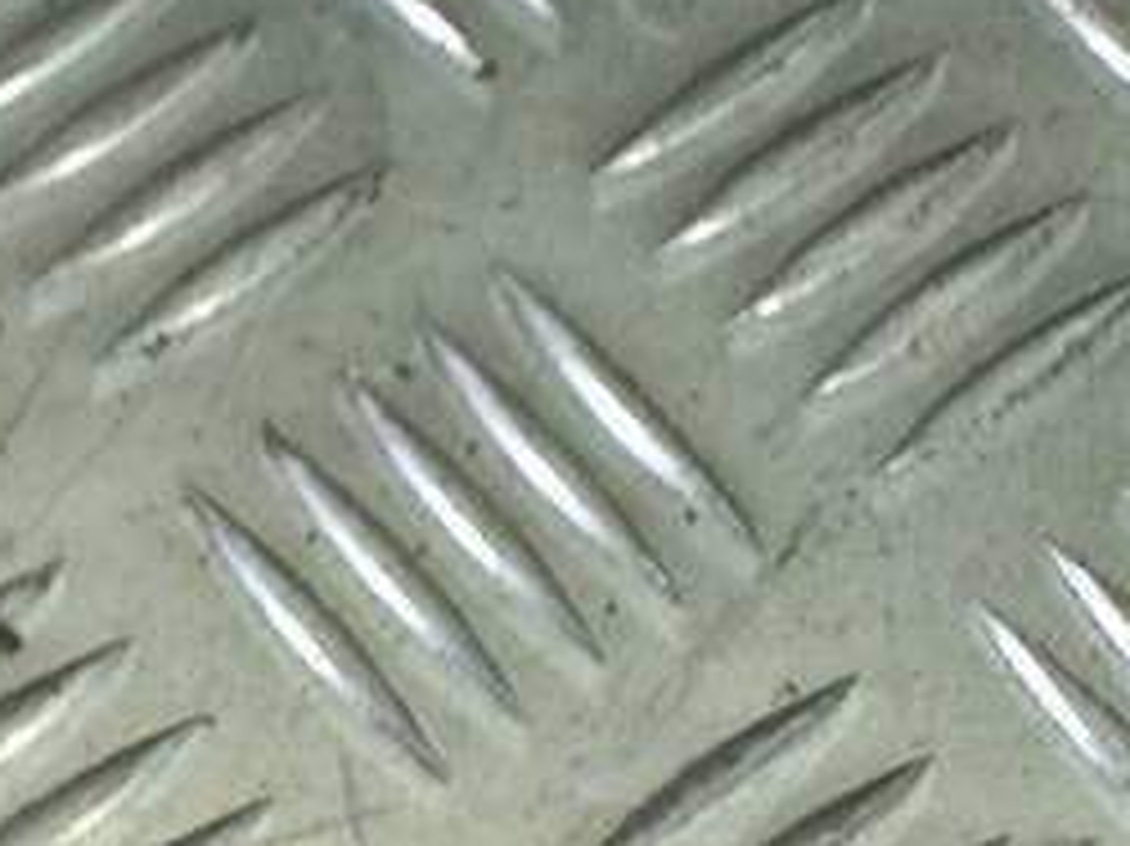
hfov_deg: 16.2
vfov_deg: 13.7
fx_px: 3328
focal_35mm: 102
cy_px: 1246
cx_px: -923
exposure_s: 1/50
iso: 50
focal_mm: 4.6
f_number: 1.8
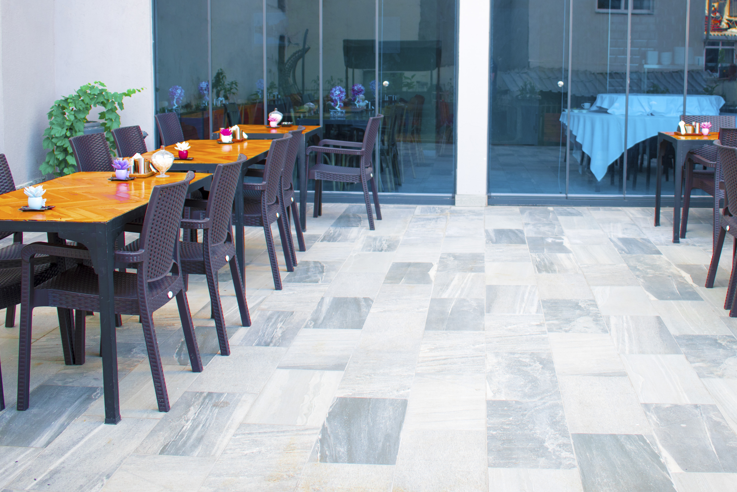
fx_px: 942
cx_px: 442
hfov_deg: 42.5
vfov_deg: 29.0
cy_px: 156
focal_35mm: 46
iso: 100
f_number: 3.8
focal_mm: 22
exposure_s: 1/40
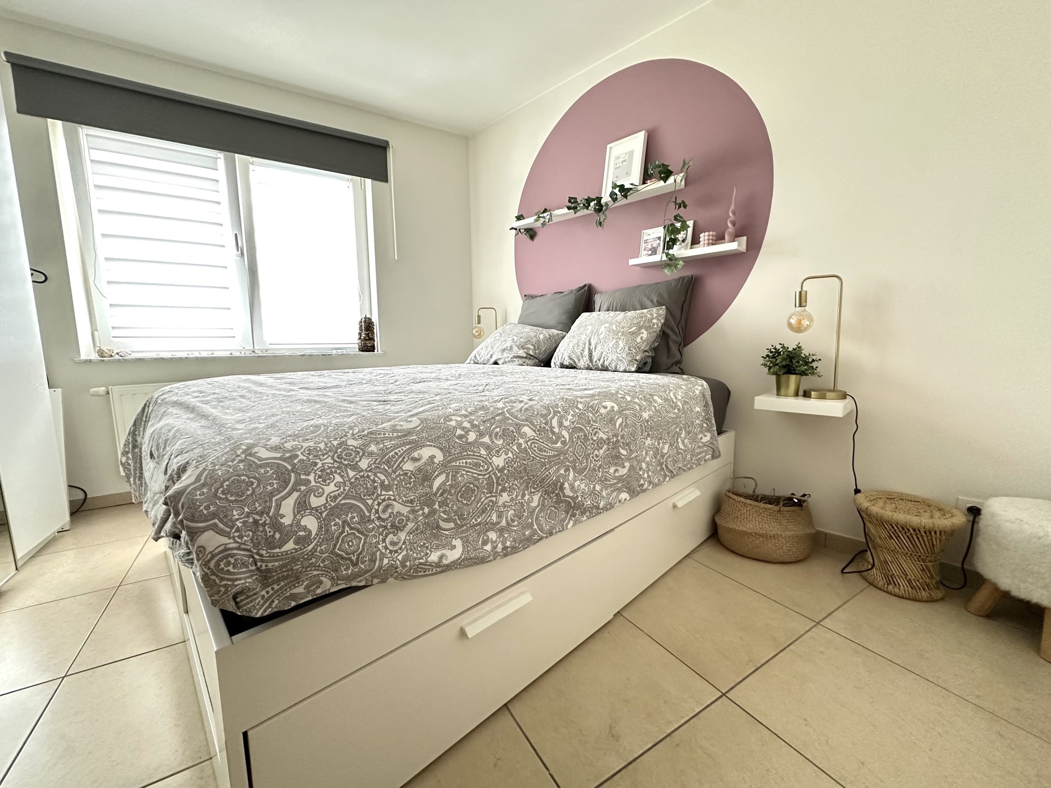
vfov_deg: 85.7
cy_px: 394
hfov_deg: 102.1
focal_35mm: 14
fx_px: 425
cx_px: 526
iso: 400
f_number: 2.2
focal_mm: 2.22
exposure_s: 1/60
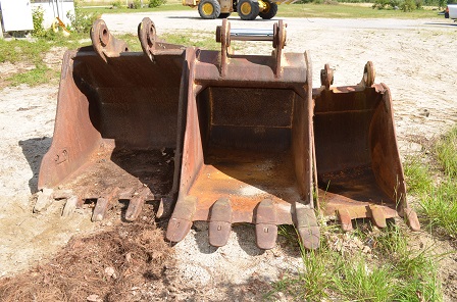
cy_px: 151
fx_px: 418
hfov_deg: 57.4
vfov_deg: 39.7
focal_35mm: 33
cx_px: 228
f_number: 7.1
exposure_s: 1/200
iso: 100
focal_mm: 22
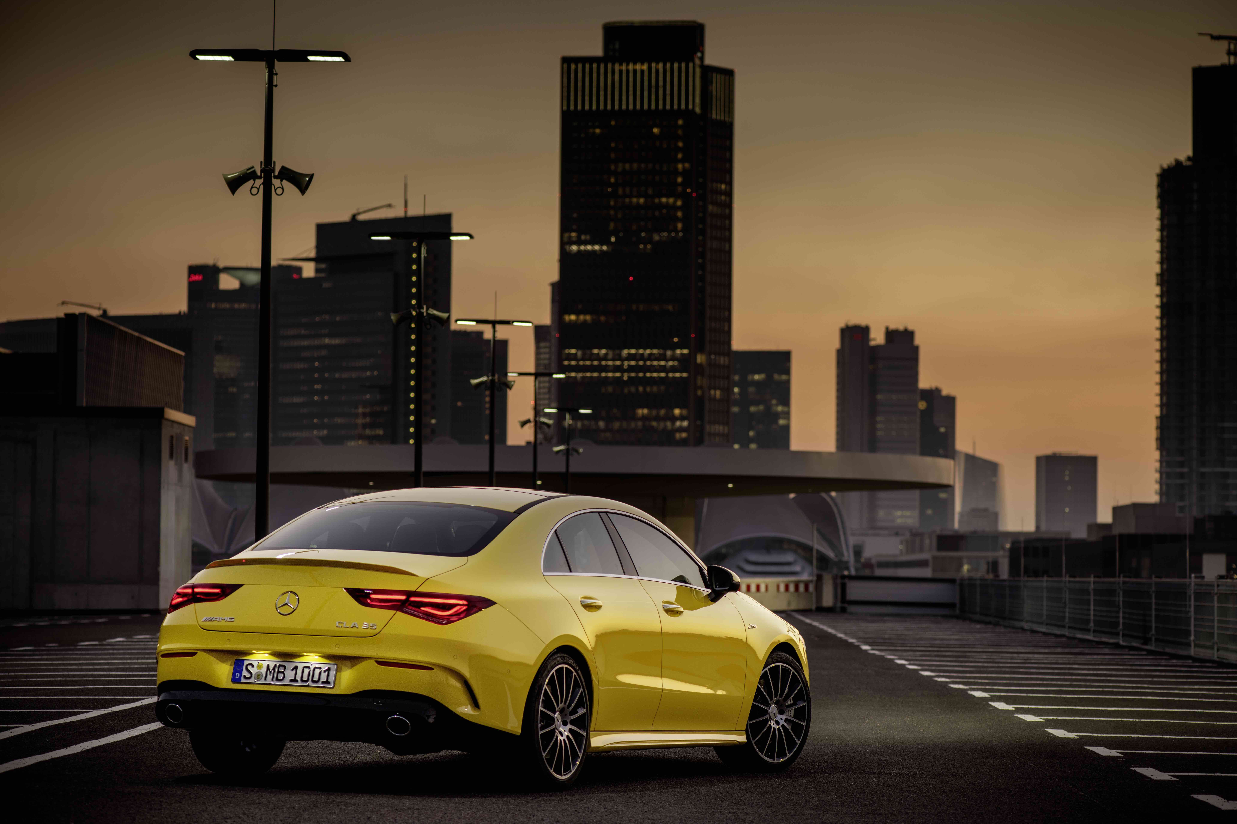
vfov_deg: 13.0
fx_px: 3608
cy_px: 412
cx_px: 618
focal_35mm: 105
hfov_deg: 19.5
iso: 100
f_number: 4
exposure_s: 1/10
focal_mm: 105
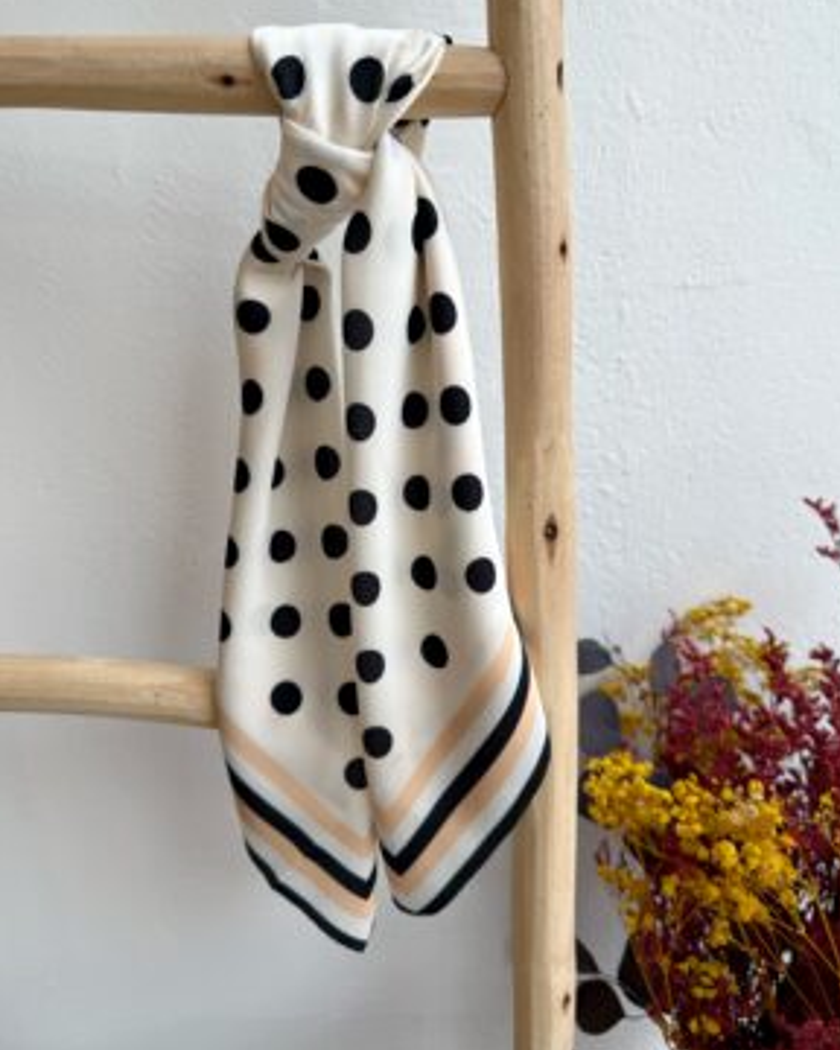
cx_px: 429
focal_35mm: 26
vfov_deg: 65.9
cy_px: 472
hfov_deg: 54.9
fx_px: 808
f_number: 1.78
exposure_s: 1/157
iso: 64
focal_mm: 6.76
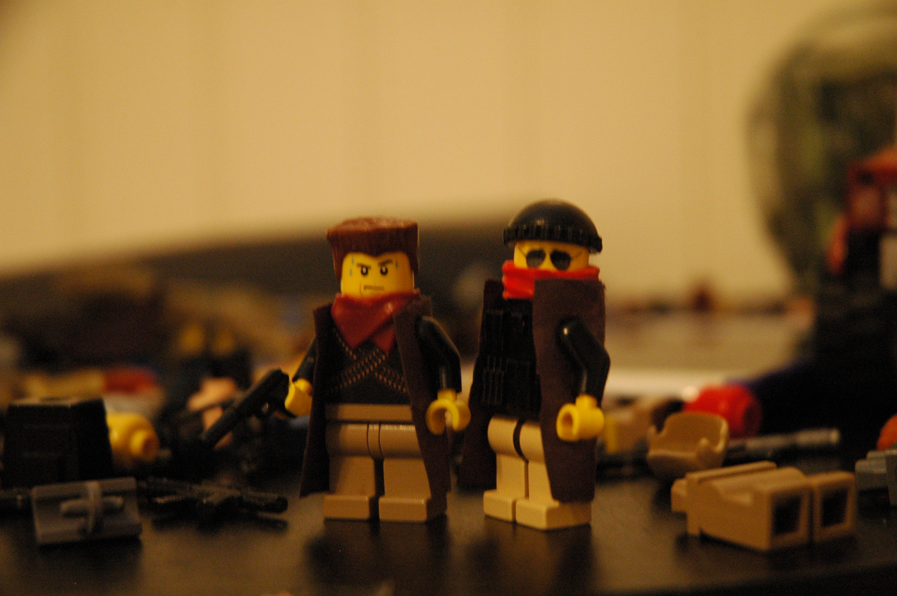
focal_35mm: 105
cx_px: 448
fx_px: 2614
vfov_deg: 13.0
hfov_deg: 19.5
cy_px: 298
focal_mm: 70
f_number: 4.5
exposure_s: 1/30
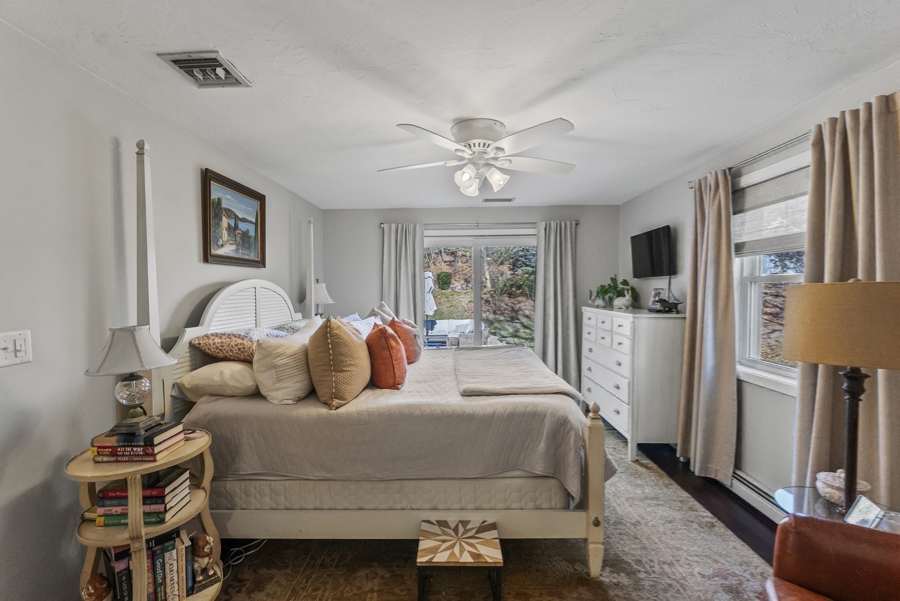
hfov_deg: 98.1
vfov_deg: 75.2
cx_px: 450
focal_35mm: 16
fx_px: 390
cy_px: 300
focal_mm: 15.6
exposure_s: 1/100
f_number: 5.6
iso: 2000
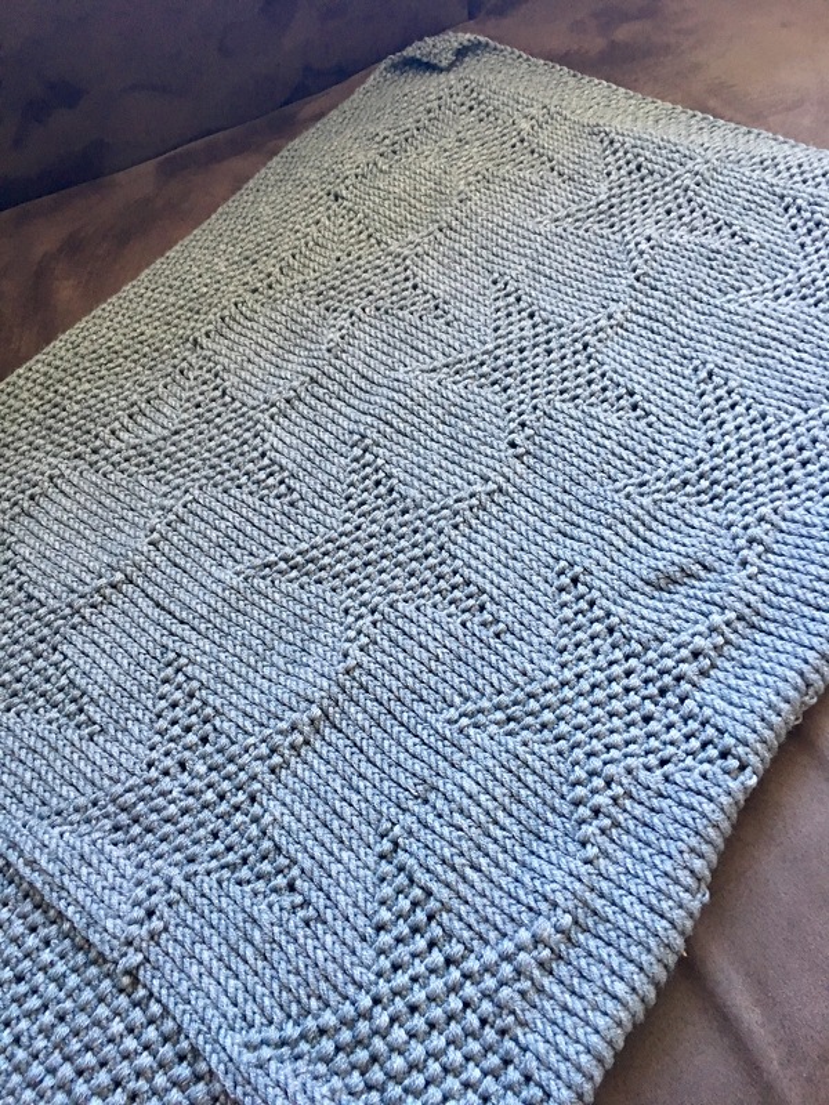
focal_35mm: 29
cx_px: 414
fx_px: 926
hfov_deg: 48.2
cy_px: 552
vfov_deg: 61.7
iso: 100
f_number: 2.2
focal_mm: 4.15
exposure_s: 1/17
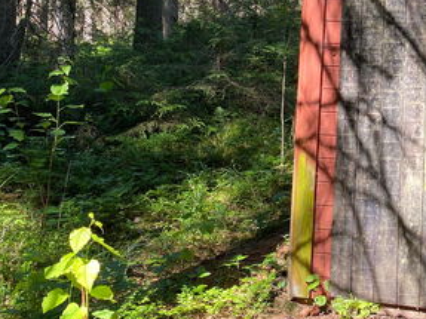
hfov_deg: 30.4
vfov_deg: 24.3
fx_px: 713
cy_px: 18
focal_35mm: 58
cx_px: 447
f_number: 1.8
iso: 32
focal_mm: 4.25
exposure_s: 1/122
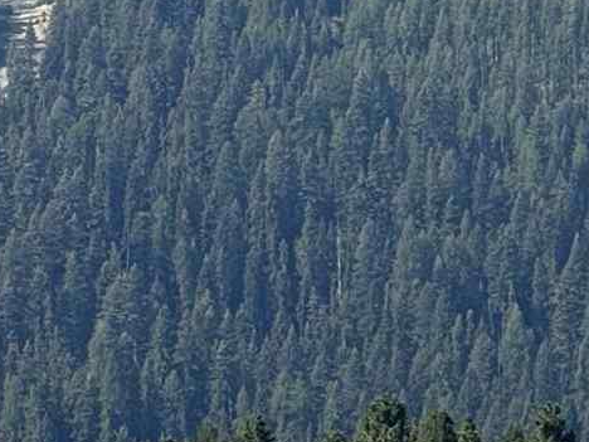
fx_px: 8593
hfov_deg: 3.9
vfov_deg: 2.9
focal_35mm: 505
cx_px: 367
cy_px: 26
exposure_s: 1/669
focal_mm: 9
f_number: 2.8
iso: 32
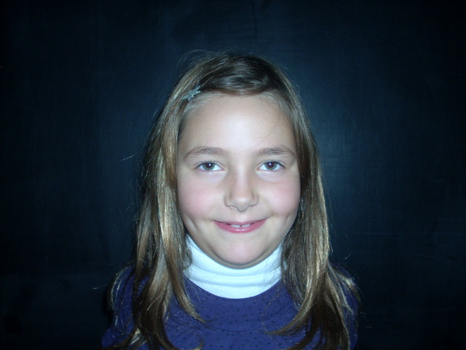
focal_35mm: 37
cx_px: 233
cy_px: 175
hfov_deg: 50.1
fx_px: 498
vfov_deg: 38.7
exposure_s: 1/60
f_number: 2.8
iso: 64
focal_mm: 6.2
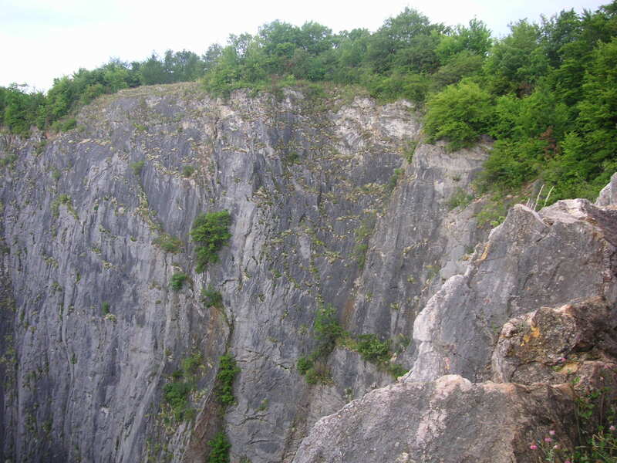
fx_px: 659
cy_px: 232
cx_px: 308
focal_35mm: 37
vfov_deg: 38.7
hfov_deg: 50.1
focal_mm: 6.1
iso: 50
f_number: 2.8
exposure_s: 1/180
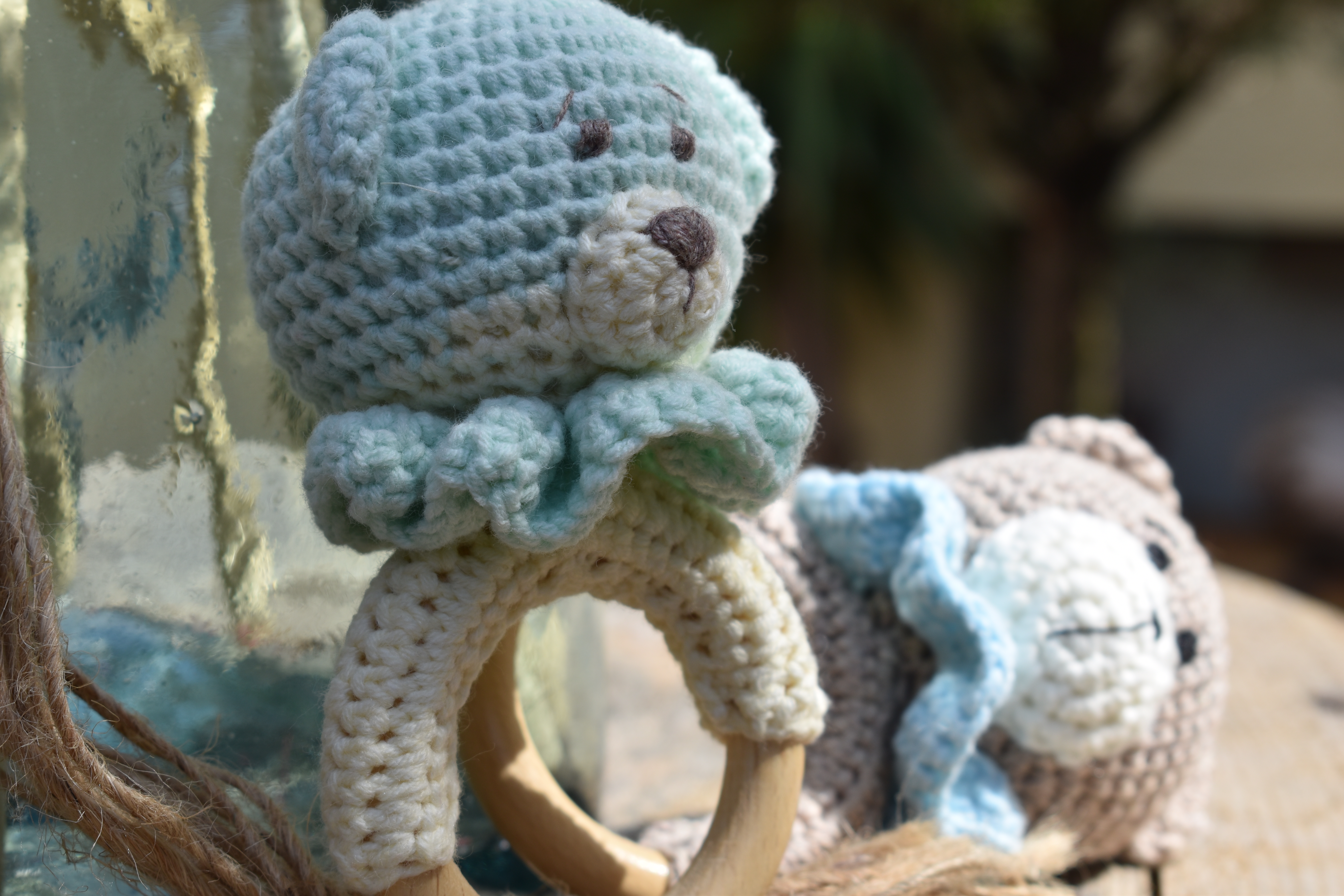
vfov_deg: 16.6
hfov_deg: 24.6
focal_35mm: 82
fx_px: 3080
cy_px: 448
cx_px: 672
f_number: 8
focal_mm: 55
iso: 100
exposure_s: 1/250
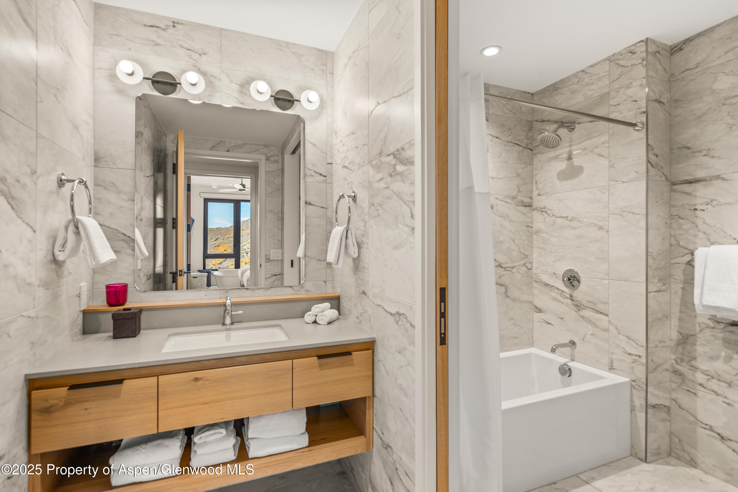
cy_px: 246
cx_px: 369
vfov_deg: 64.6
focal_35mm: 19
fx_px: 390
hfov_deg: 86.9
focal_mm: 19
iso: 400
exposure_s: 1/6
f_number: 9
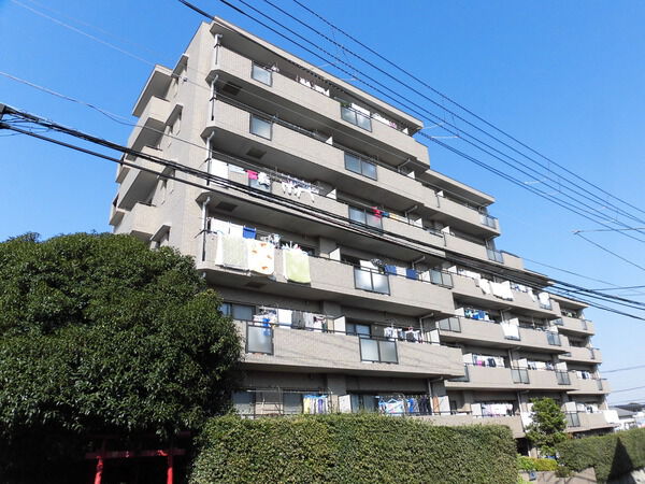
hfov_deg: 71.6
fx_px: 447
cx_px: 322
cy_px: 242
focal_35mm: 24
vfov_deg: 56.8
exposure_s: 1/1000
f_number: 3.1
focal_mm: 4.3
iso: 100
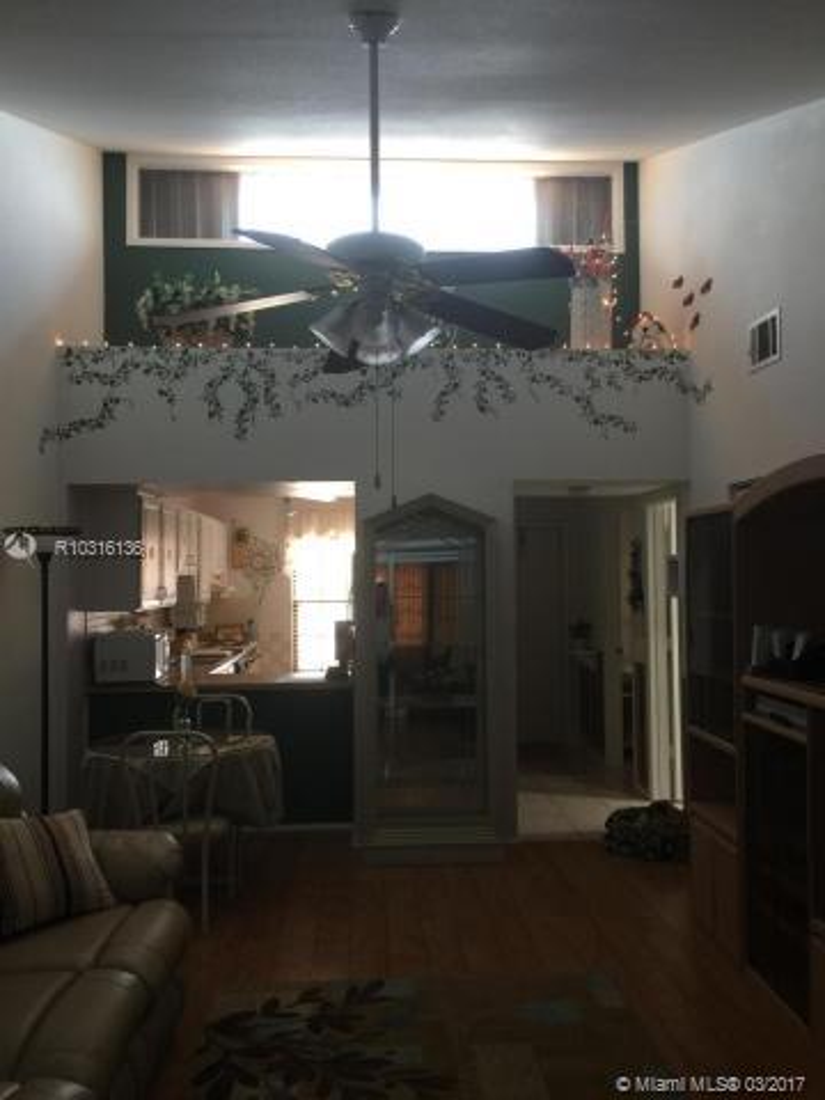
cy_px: 550
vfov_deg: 61.7
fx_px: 922
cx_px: 412
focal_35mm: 29
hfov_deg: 48.2
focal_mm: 4.15
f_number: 2.2
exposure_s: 1/15
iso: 40
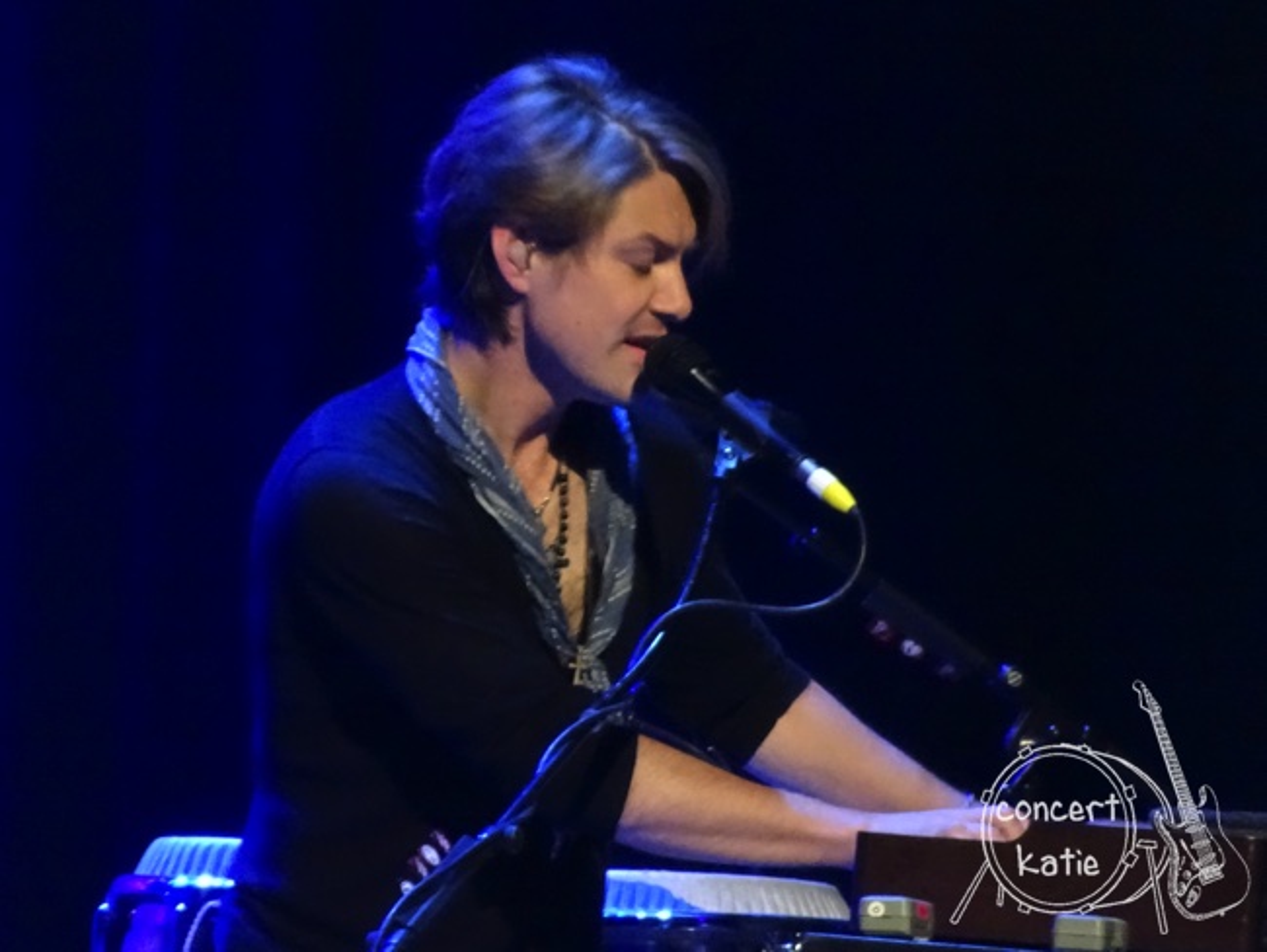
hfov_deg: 2.8
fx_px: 26363
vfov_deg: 2.1
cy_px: 476
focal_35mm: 720
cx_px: 634
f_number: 6.4
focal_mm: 123
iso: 3200
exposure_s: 1/50
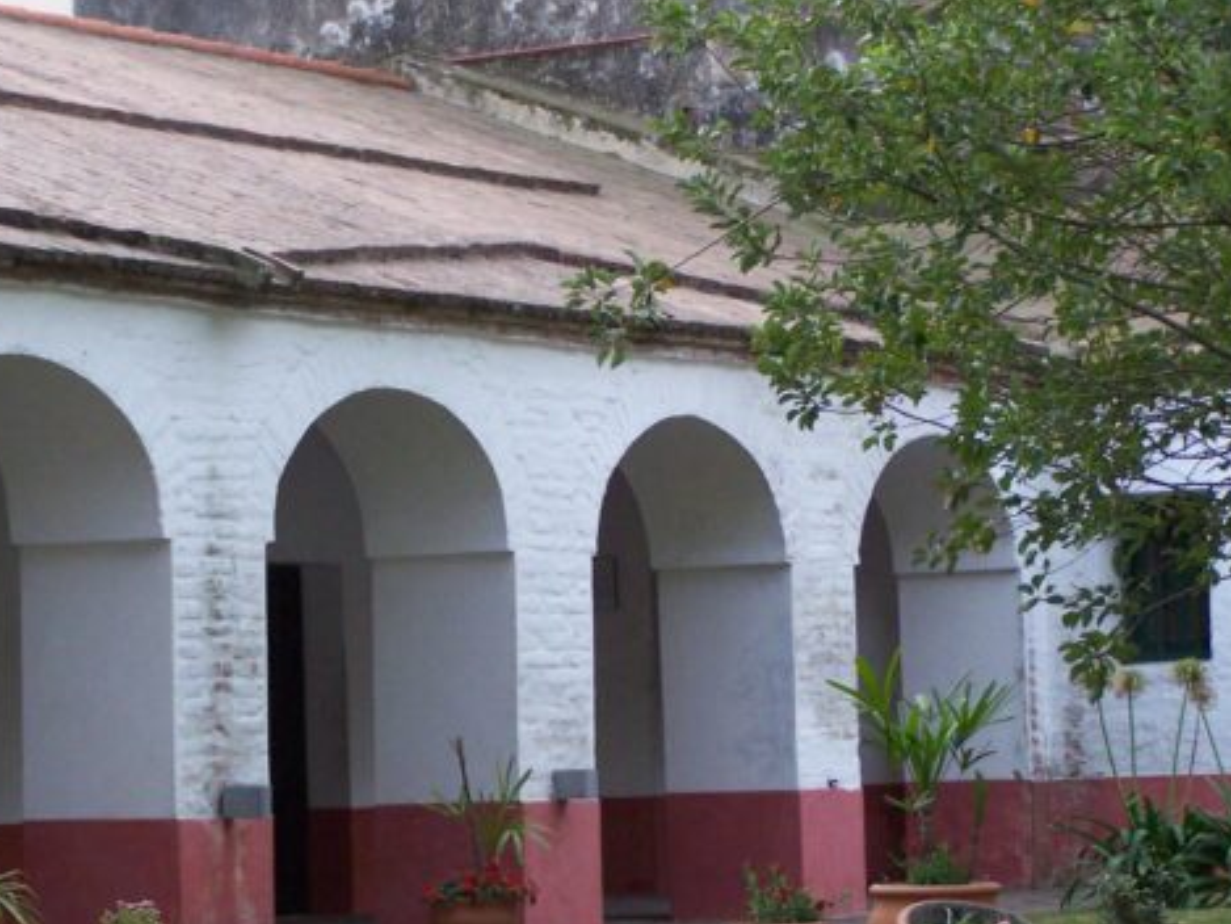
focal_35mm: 154
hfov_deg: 12.8
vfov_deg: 9.6
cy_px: 572
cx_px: 423
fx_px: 5478
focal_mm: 15.6
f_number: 3.2
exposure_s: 1/80
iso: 160
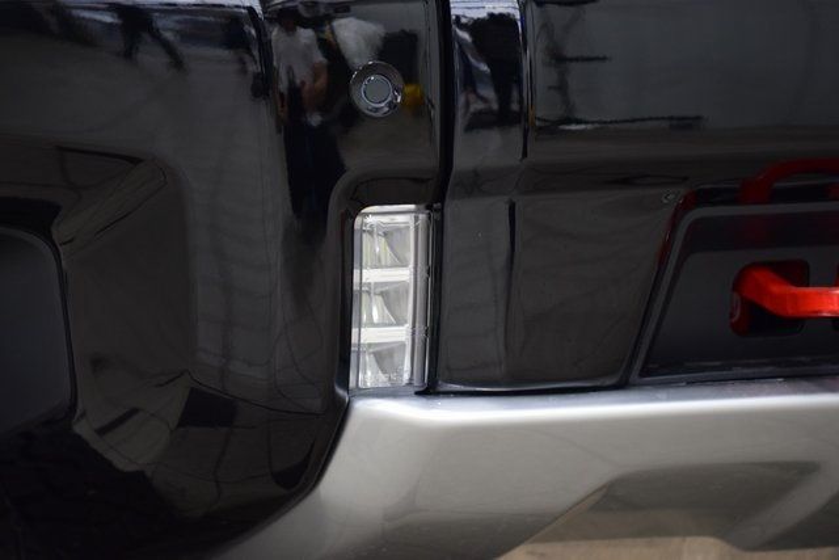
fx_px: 2447
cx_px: 420
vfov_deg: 13.0
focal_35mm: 105
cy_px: 280
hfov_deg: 19.5
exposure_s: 1/80
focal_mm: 70
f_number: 2.8
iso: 1600
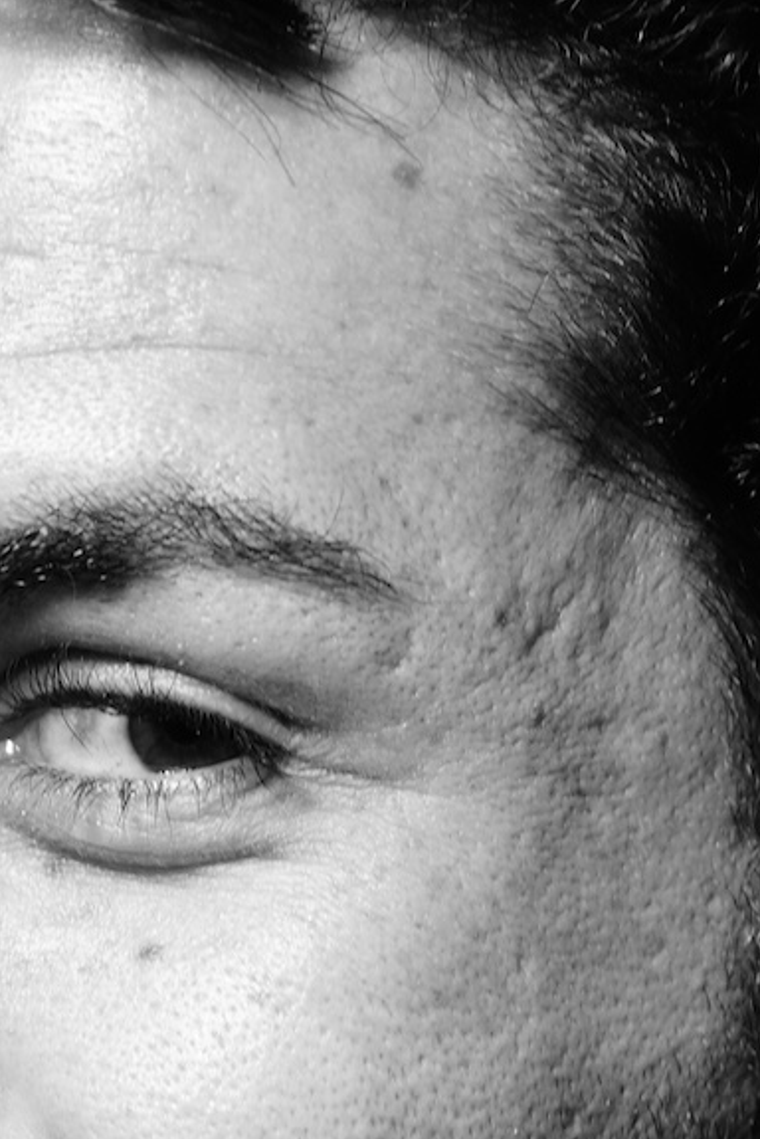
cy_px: 1531
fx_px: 26123
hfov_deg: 1.7
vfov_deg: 2.5
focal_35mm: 826
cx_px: 453
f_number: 3.5
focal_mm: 200
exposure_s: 1/100
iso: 640
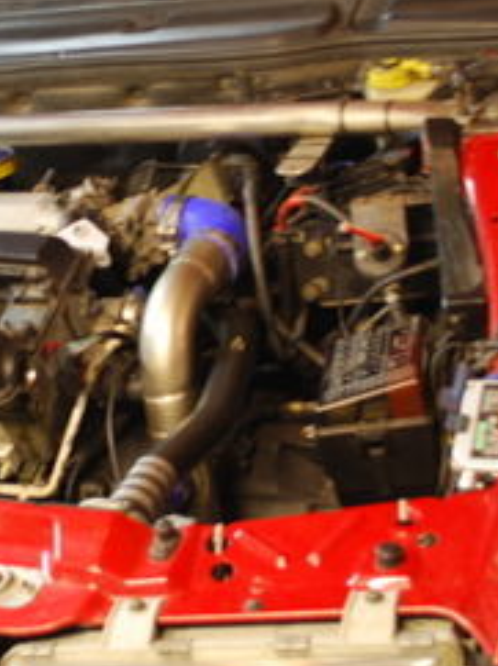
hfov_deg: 17.4
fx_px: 1614
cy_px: 325
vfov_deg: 23.3
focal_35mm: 84
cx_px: 124
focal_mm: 22
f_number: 4
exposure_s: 1/1.6
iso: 100
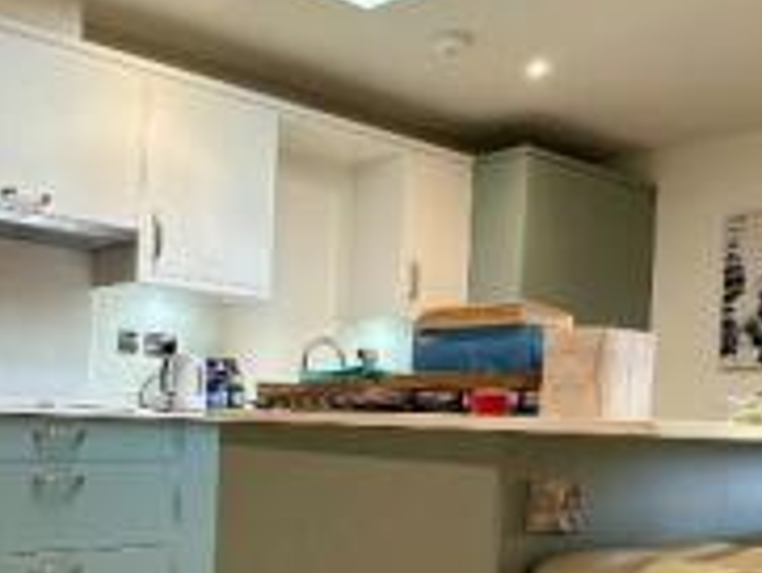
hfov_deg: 41.0
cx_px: 204
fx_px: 991
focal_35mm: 45
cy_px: 461
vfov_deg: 31.4
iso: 250
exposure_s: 1/100
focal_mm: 2.22
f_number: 2.2
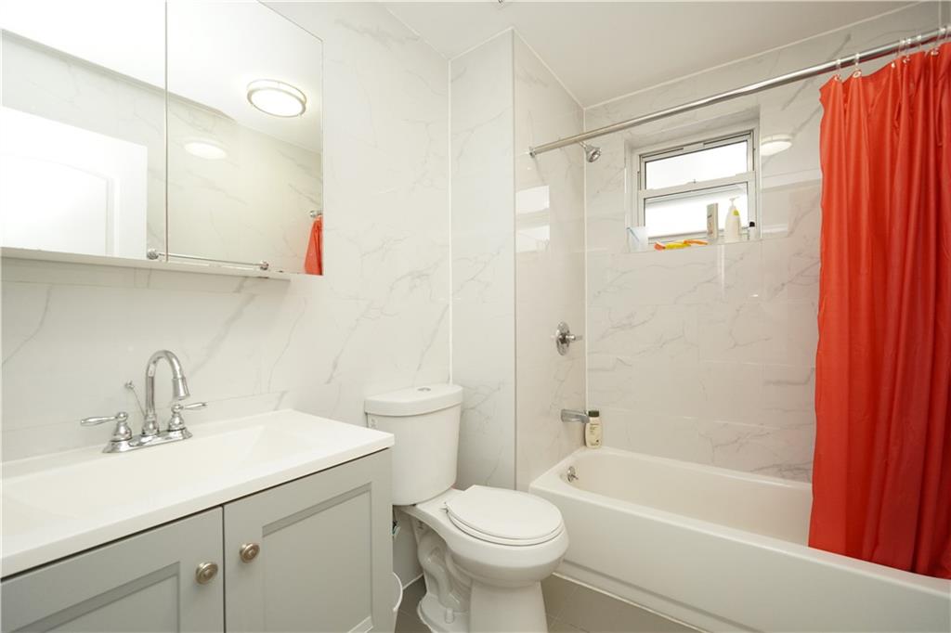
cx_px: 476
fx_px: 396
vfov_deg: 77.3
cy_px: 316
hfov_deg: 100.4
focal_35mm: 15
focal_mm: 10
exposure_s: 1/125
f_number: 4.5
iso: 1250
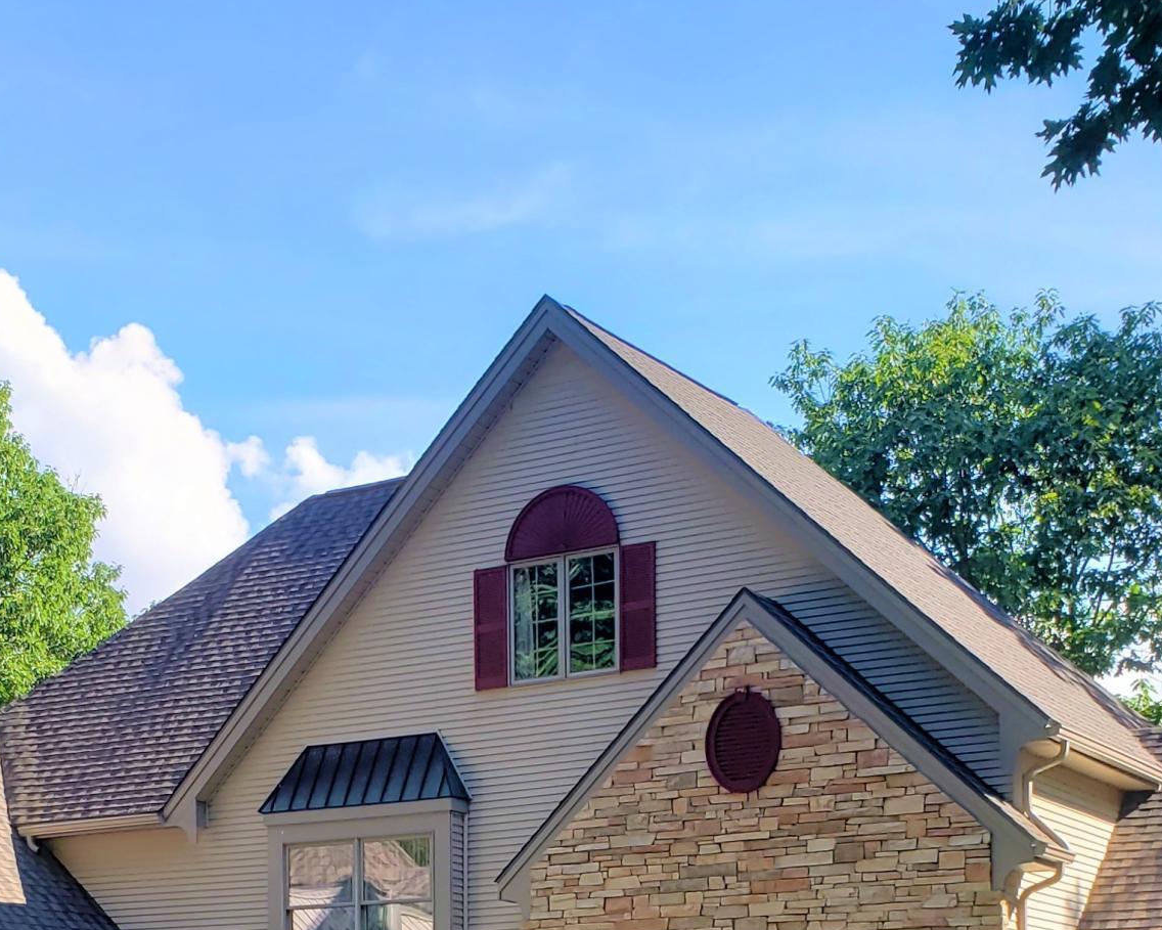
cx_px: 346
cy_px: 1044
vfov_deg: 21.5
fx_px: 2304
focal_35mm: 67
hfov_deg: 28.0
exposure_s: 1/591
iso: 50
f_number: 2.4
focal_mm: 4.3
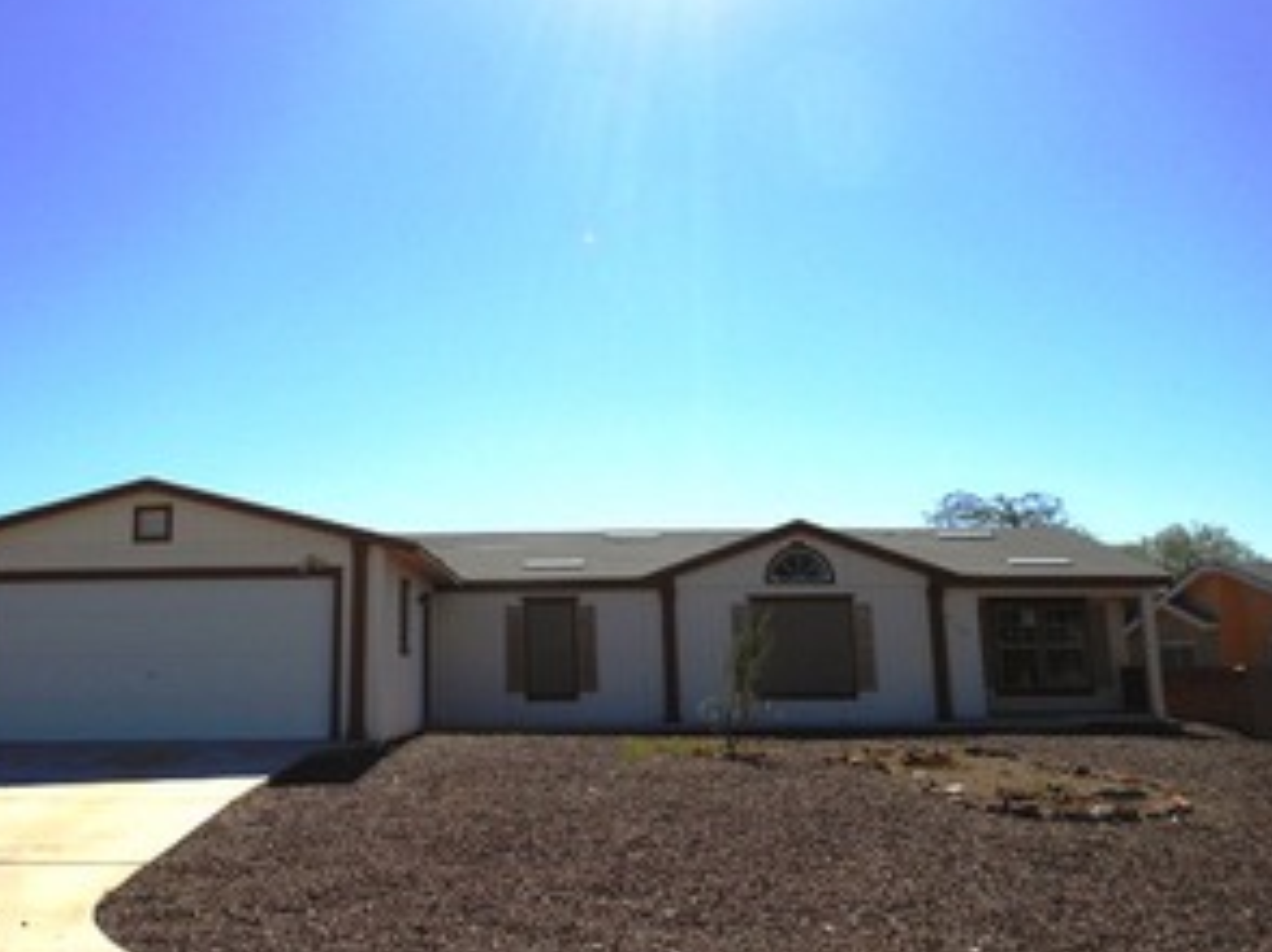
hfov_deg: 55.2
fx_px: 1212
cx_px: 549
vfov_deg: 42.8
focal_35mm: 33
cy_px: 424
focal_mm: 5
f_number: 3.7
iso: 80
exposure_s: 1/1500
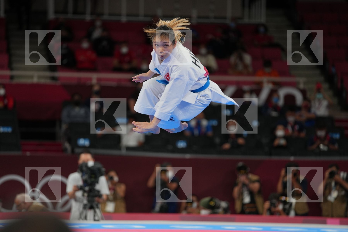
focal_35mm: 173
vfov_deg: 7.9
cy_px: 116
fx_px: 1672
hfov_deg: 11.9
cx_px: 174
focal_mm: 173
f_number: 2.8
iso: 640
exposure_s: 1/1000
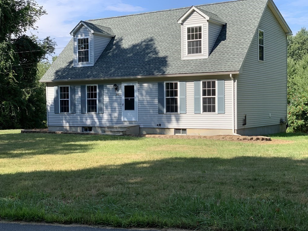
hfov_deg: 36.2
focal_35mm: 53
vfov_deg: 27.5
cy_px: 117
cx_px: 154
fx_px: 472
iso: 16
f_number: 2.4
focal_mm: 6
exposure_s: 1/600
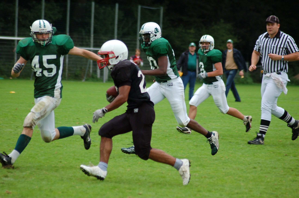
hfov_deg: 8.1
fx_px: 2114
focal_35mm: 255
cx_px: 150
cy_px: 99
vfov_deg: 5.4
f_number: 4.8
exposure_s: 1/500
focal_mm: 170
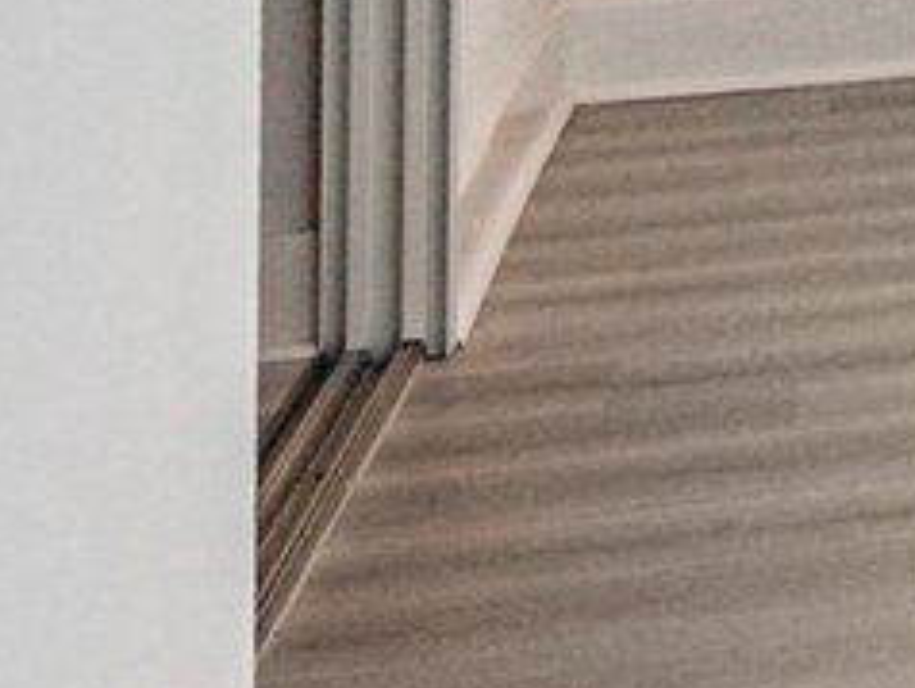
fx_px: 3281
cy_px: -786
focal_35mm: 124
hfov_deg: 11.1
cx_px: 2630
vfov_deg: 10.7
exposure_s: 1/125
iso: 100
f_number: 8
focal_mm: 10
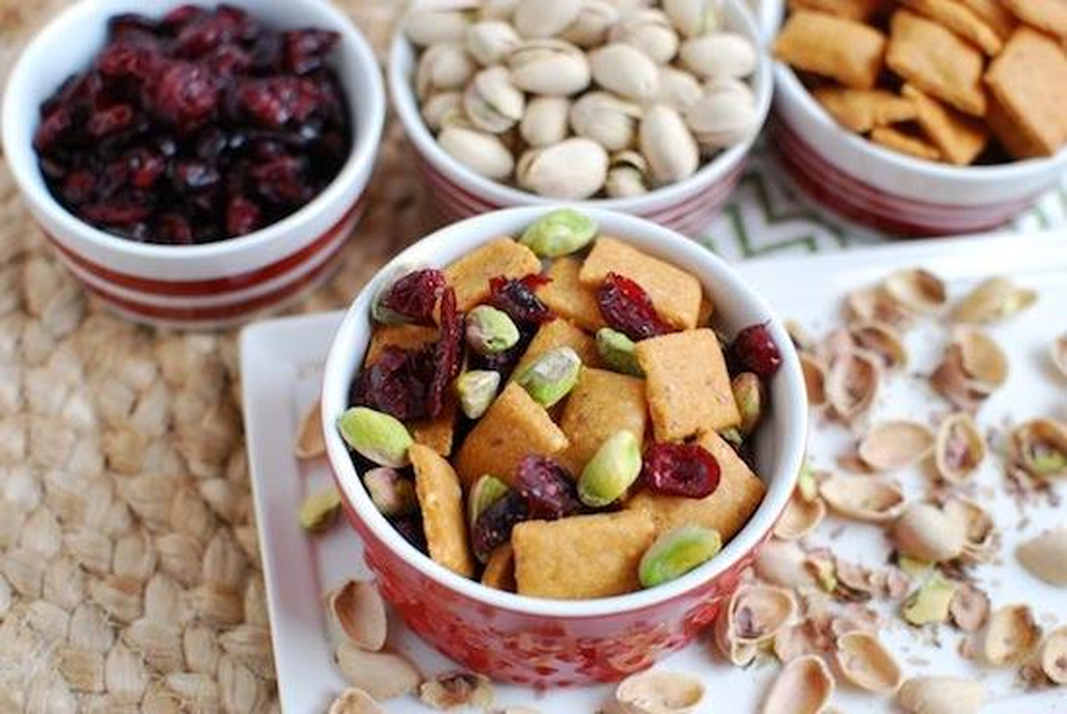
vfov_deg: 25.8
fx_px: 1558
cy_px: 357
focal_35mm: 52
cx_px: 534
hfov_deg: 37.8
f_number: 3.5
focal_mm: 35
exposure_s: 1/100
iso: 400
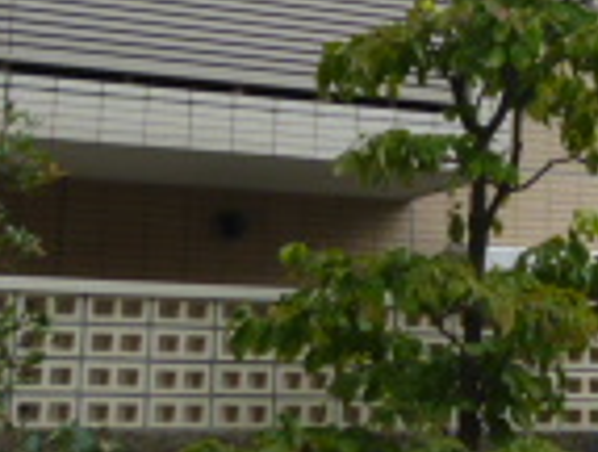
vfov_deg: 11.5
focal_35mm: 125
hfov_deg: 15.1
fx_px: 2165
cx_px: 744
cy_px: -172
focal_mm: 5
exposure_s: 1/500
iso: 100
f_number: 3.1
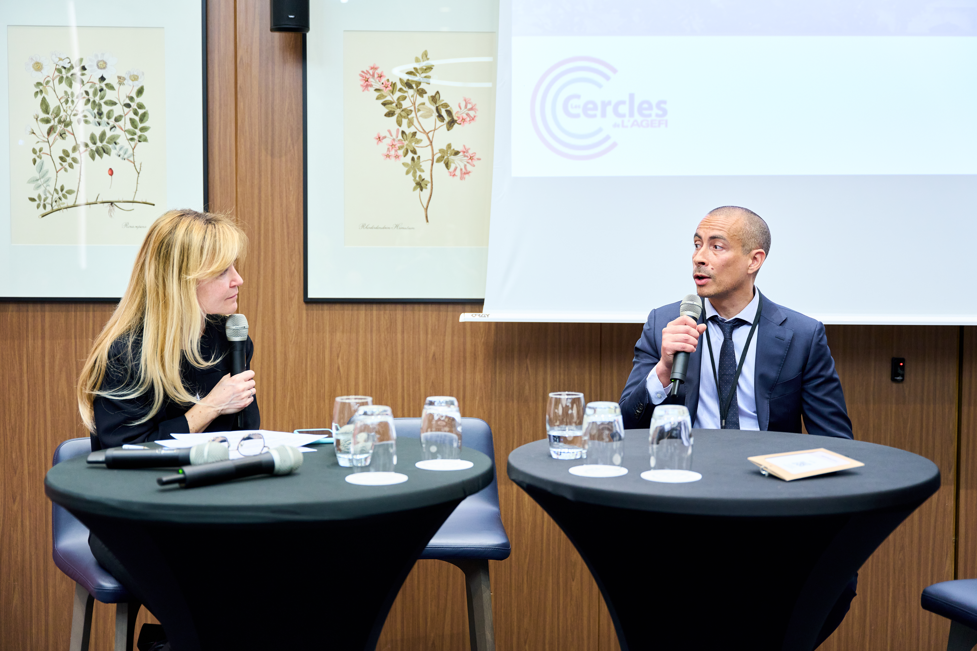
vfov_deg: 29.9
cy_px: 326
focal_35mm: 45
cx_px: 488
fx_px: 1221
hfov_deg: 43.6
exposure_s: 1/80
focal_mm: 45
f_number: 2.8
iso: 1250
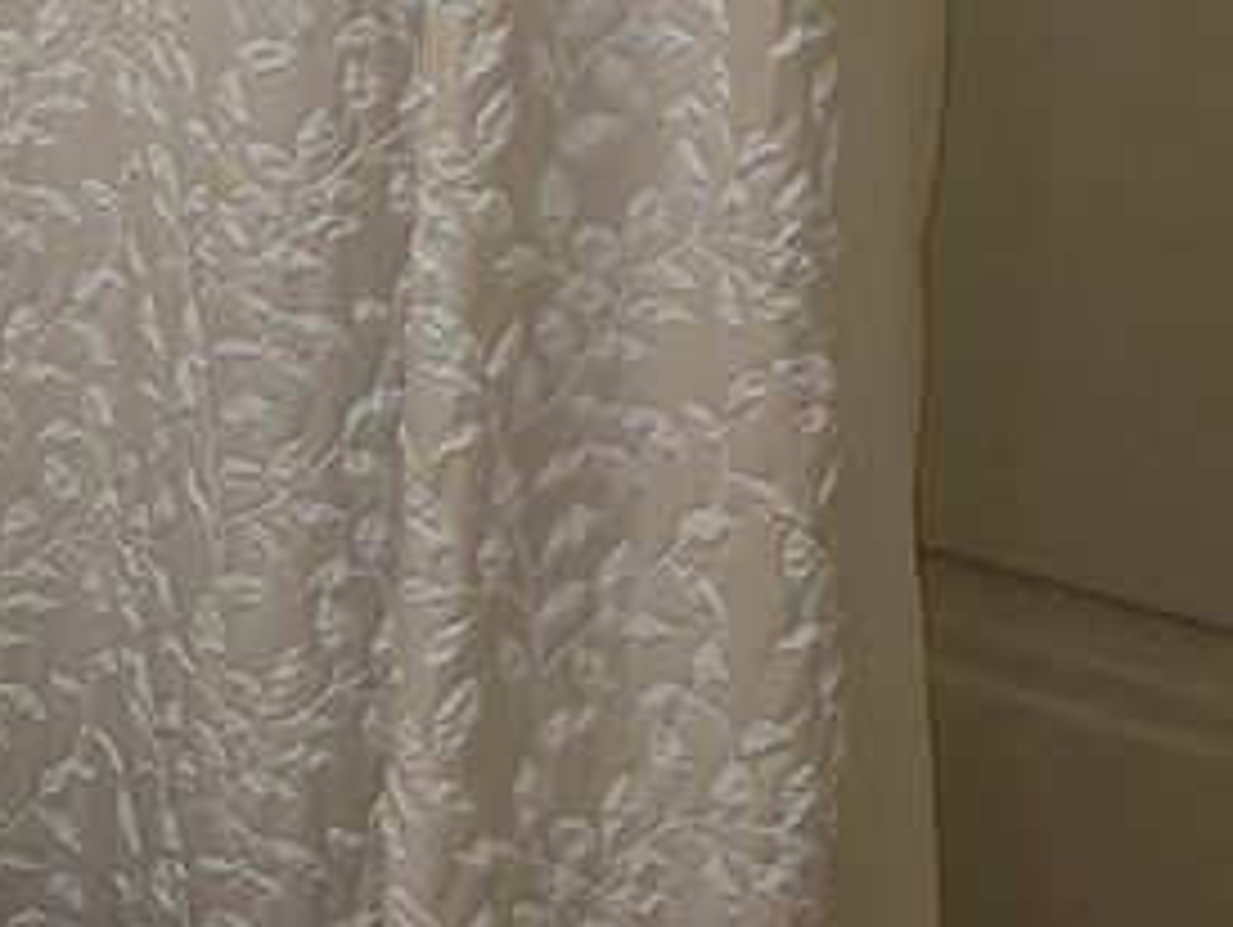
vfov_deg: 13.9
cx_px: -963
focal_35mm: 97
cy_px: -648
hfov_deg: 16.9
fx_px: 3458
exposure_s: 1/60
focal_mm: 5.4
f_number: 1.8
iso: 125
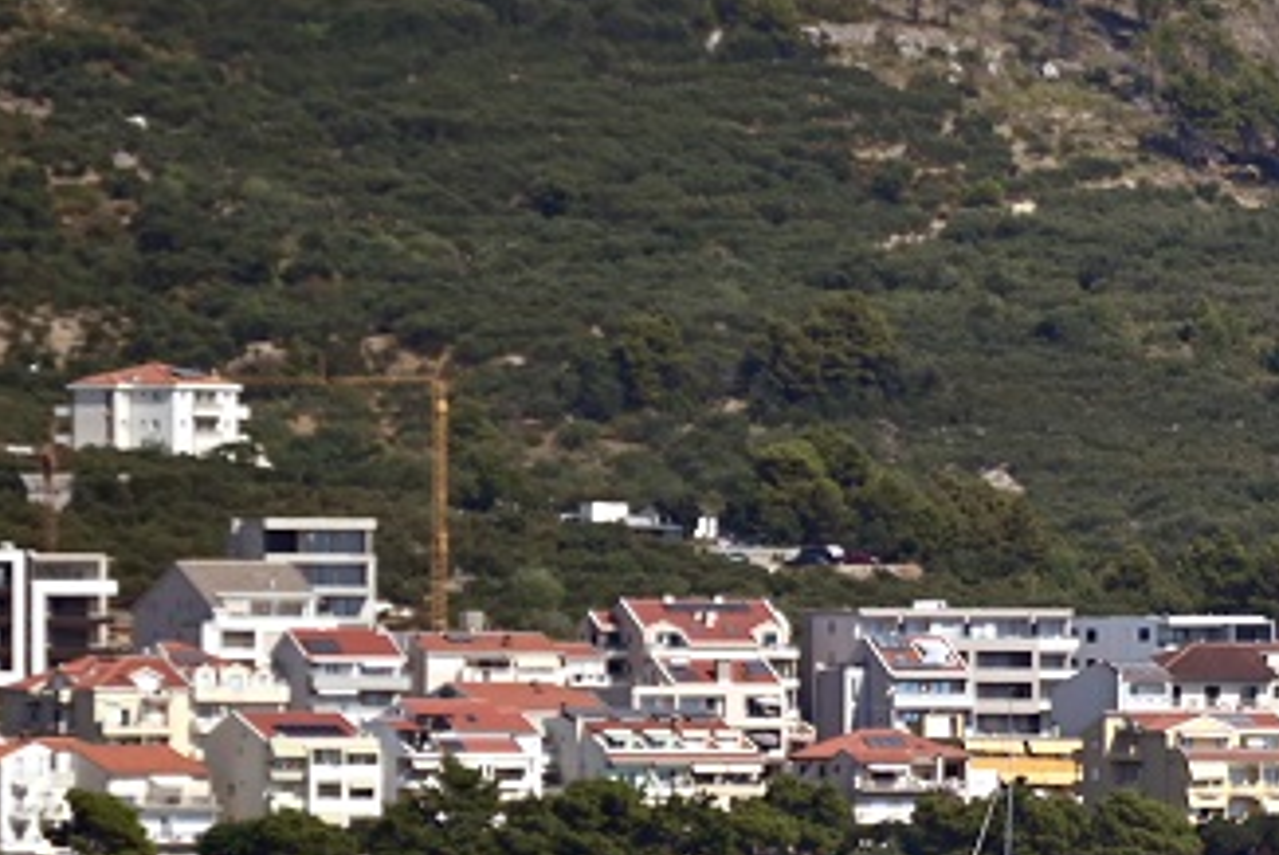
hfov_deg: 2.2
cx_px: 1703
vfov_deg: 1.5
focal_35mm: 920
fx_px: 32714
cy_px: 327
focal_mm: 300
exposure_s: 1/640
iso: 100
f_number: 5.6
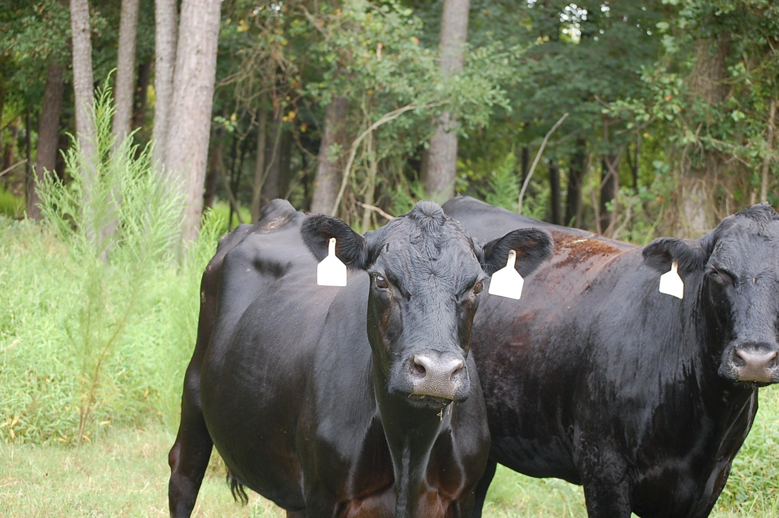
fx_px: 1784
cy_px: 259
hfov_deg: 24.6
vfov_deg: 16.5
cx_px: 390
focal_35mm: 82
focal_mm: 55
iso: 400
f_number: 5
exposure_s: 1/100
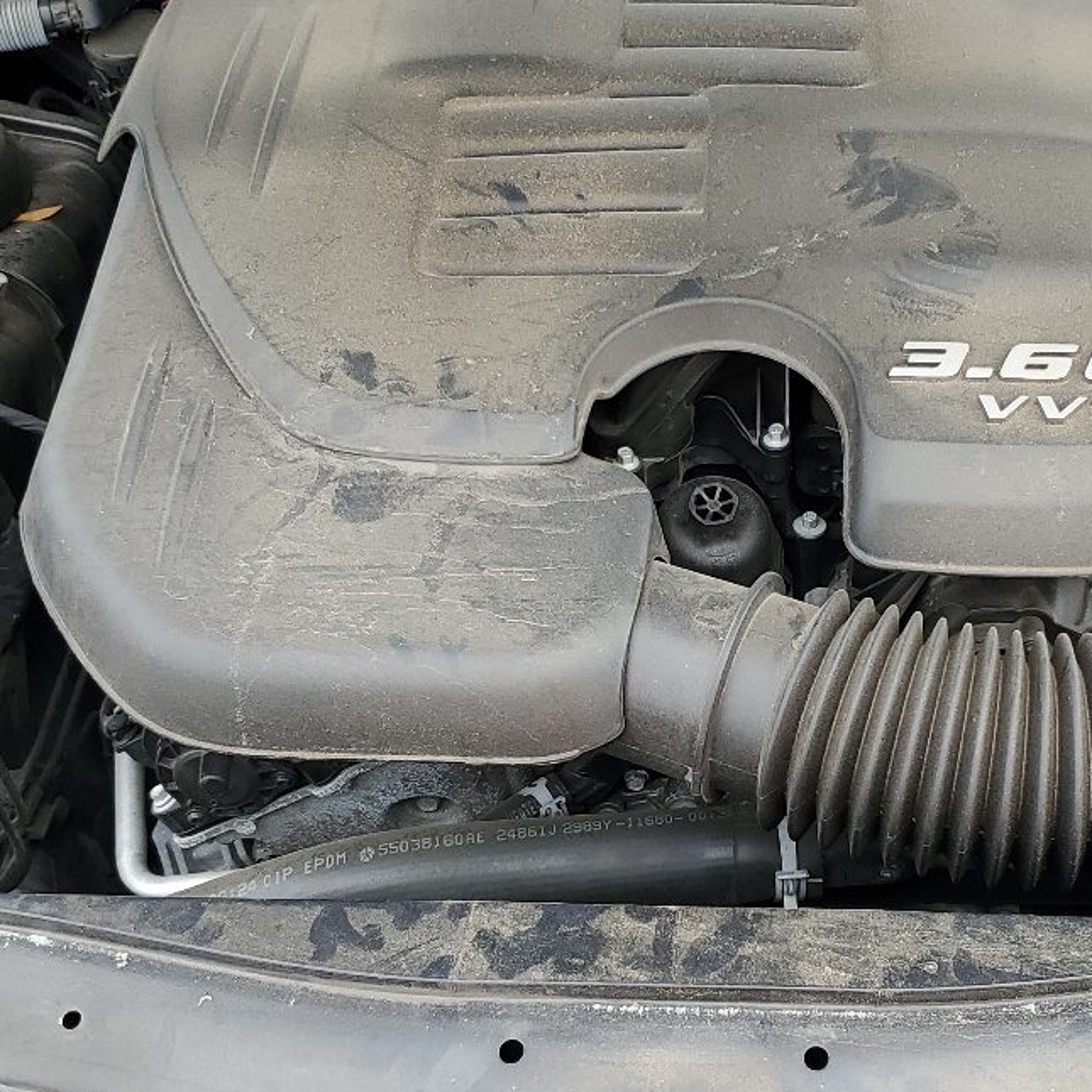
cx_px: 731
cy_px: 654
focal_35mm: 57
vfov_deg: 30.0
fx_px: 2034
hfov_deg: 29.8
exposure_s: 1/385
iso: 50
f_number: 1.5
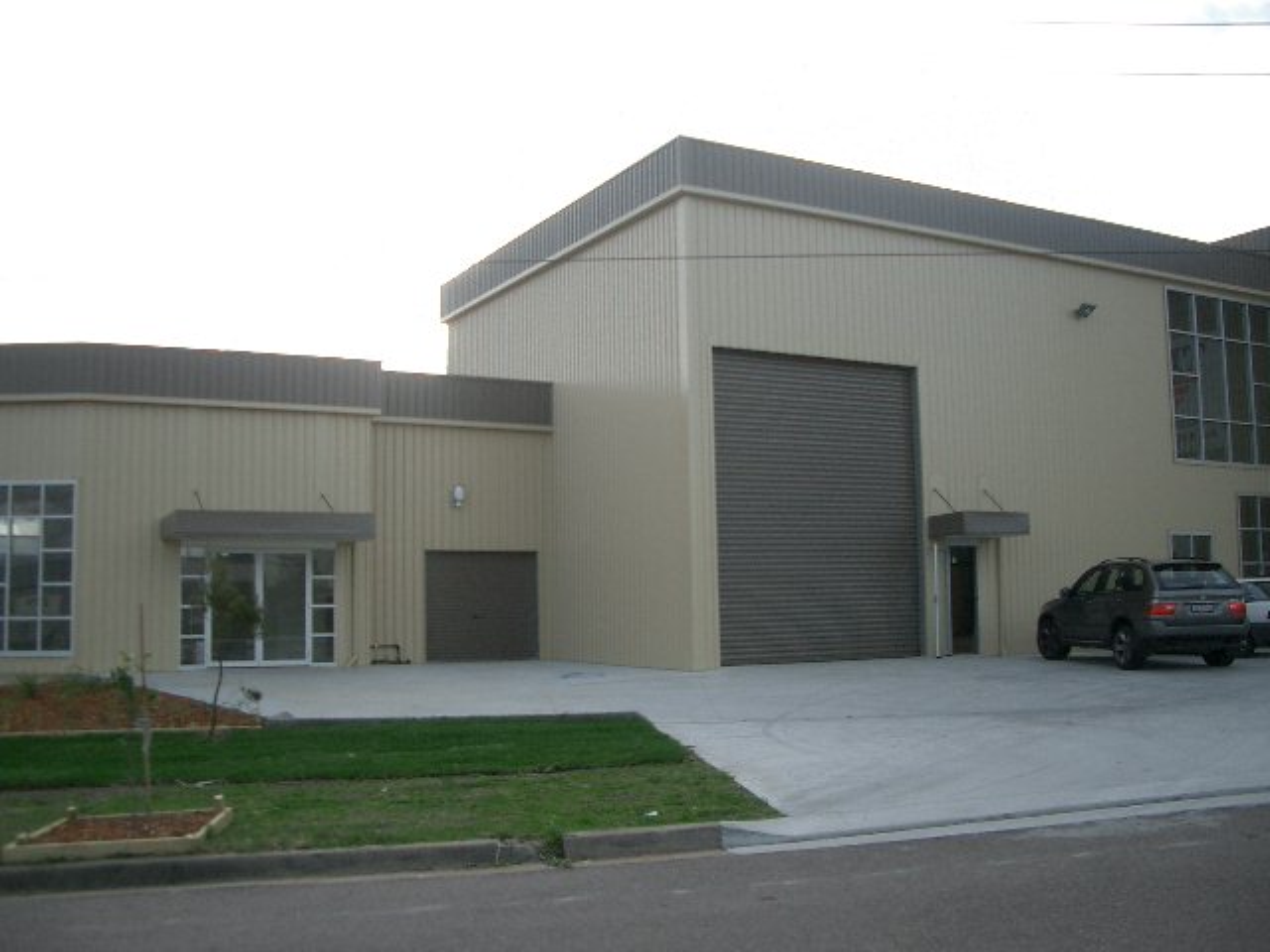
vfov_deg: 40.7
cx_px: 635
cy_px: 476
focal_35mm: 35
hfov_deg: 52.6
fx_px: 1284
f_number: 2.6
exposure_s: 1/250
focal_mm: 5.8
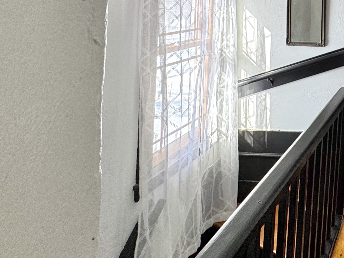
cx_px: 397
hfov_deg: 37.4
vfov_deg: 31.8
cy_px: -25
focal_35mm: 40
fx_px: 397
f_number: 2.2
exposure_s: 1/120
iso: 100
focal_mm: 2.22
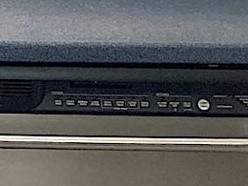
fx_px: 1390
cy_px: -91
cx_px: -261
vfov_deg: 7.5
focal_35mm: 194
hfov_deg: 9.5
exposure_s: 1/60
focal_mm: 3.99
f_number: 1.8
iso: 100
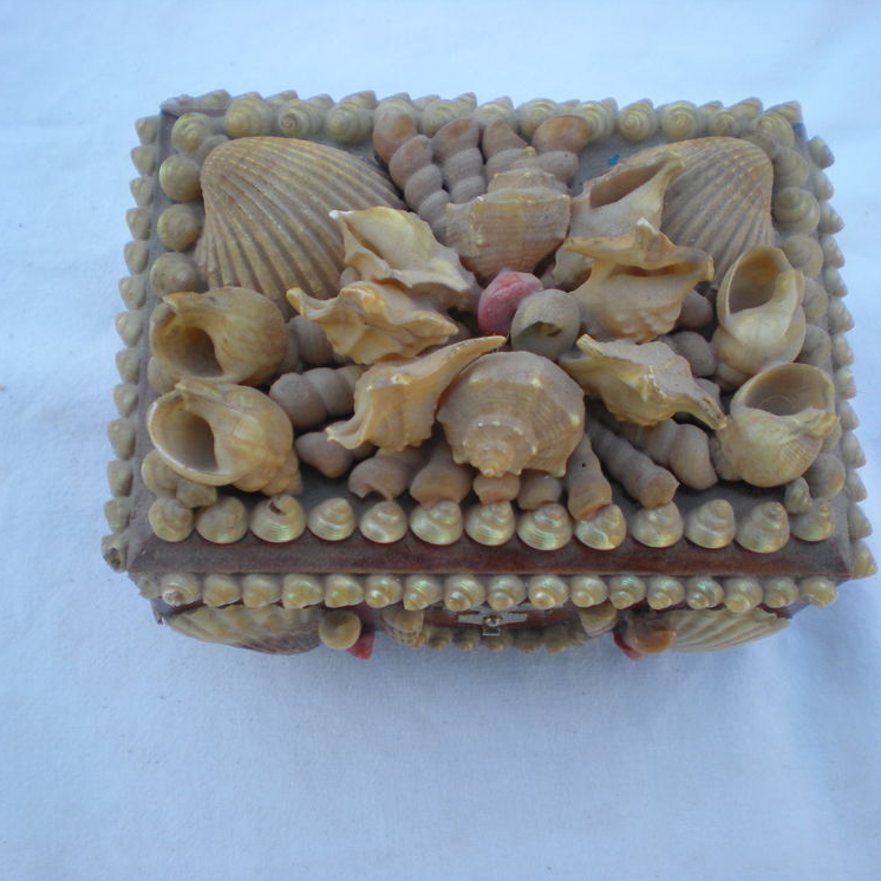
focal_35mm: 45
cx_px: 445
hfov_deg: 37.6
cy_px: 439
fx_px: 1296
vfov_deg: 37.6
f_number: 3.1
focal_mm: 6.3
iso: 64
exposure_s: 1/203
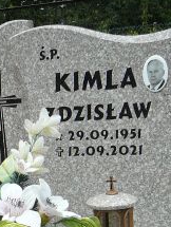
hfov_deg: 14.1
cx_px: 3
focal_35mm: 104
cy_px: 329
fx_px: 683
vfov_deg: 17.2
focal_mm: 5.2
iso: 80
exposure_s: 1/800
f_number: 2.8
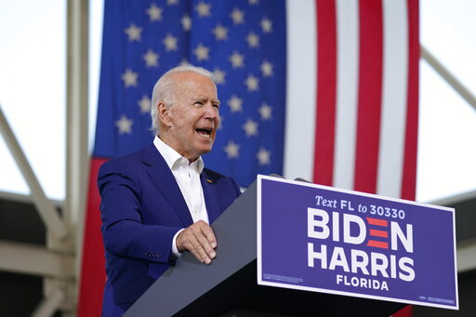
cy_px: 158
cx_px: 238
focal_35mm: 146
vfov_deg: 9.4
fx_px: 1930
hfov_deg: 14.1
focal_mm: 146
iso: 640
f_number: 5.6
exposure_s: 1/640
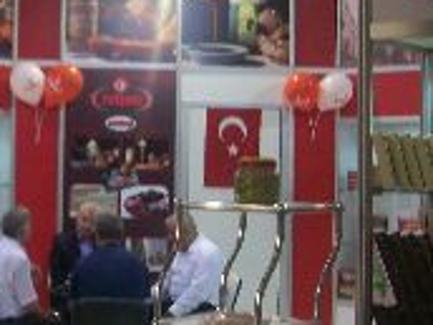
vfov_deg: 19.9
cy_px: 162
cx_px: 69
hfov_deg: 25.7
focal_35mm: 74
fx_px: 926
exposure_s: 1/60
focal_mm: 5.7
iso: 104
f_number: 2.8
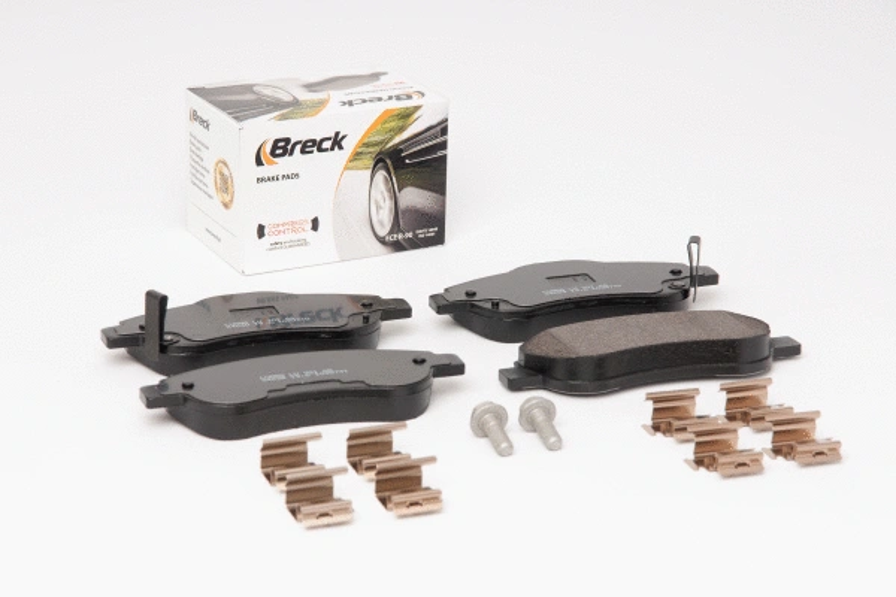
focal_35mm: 90
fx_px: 2240
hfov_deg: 22.6
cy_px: 298
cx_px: 448
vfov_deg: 15.2
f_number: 9.5
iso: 100
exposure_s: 1/200
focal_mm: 60
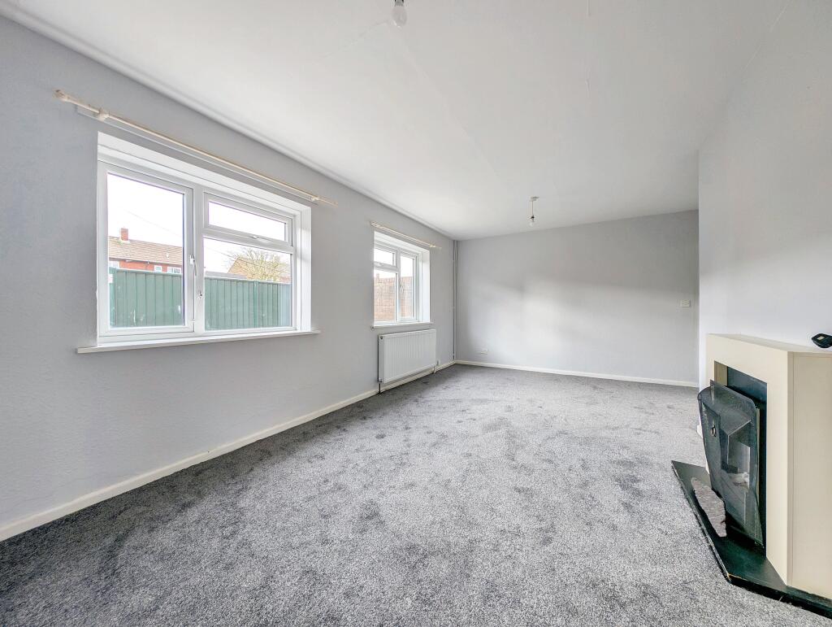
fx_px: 289
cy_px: 314
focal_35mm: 12
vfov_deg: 94.6
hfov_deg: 110.5
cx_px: 416
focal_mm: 2.2
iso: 41
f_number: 1.9
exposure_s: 1/123
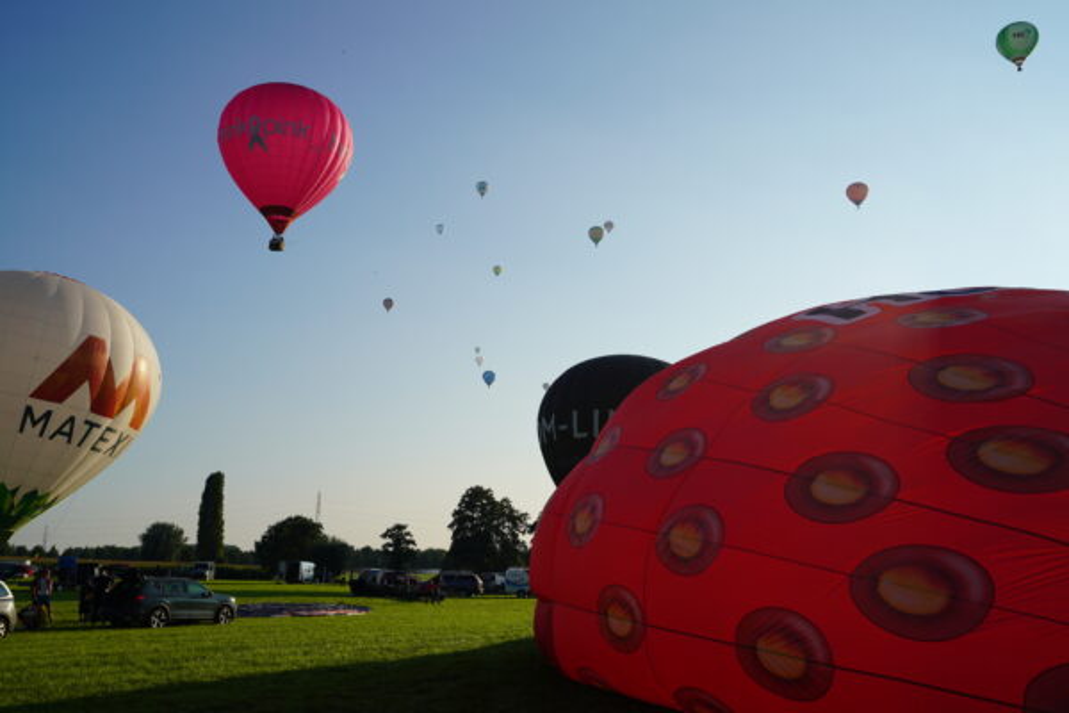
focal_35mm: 32
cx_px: 534
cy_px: 356
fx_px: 950
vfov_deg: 41.1
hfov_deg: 58.7
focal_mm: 32
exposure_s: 1/800
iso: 100
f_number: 5.6
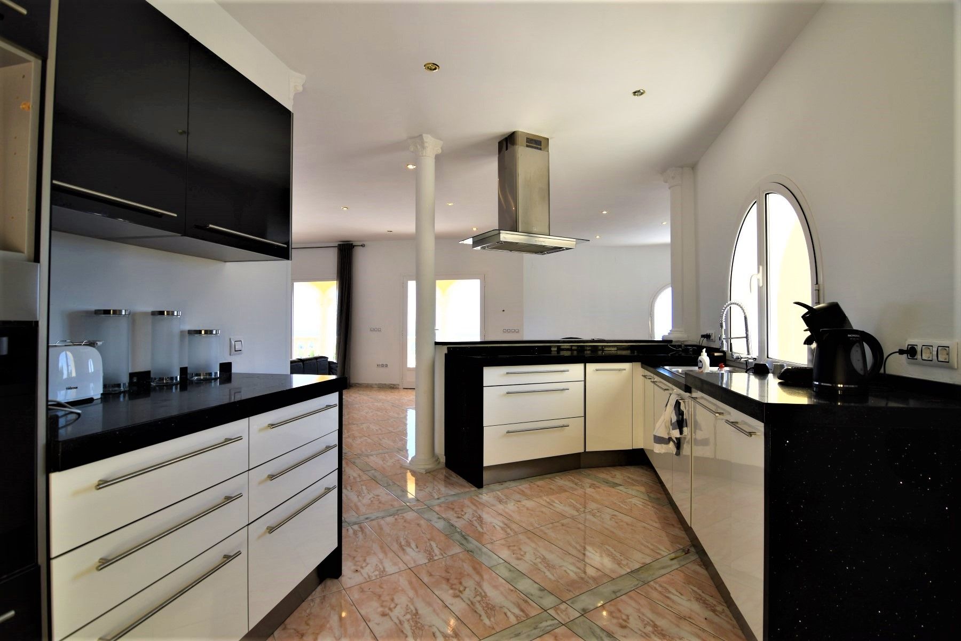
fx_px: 440
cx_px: 480
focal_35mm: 16
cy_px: 320
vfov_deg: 72.1
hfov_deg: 95.0
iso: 100
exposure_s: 1/40
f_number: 5.6
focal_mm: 11
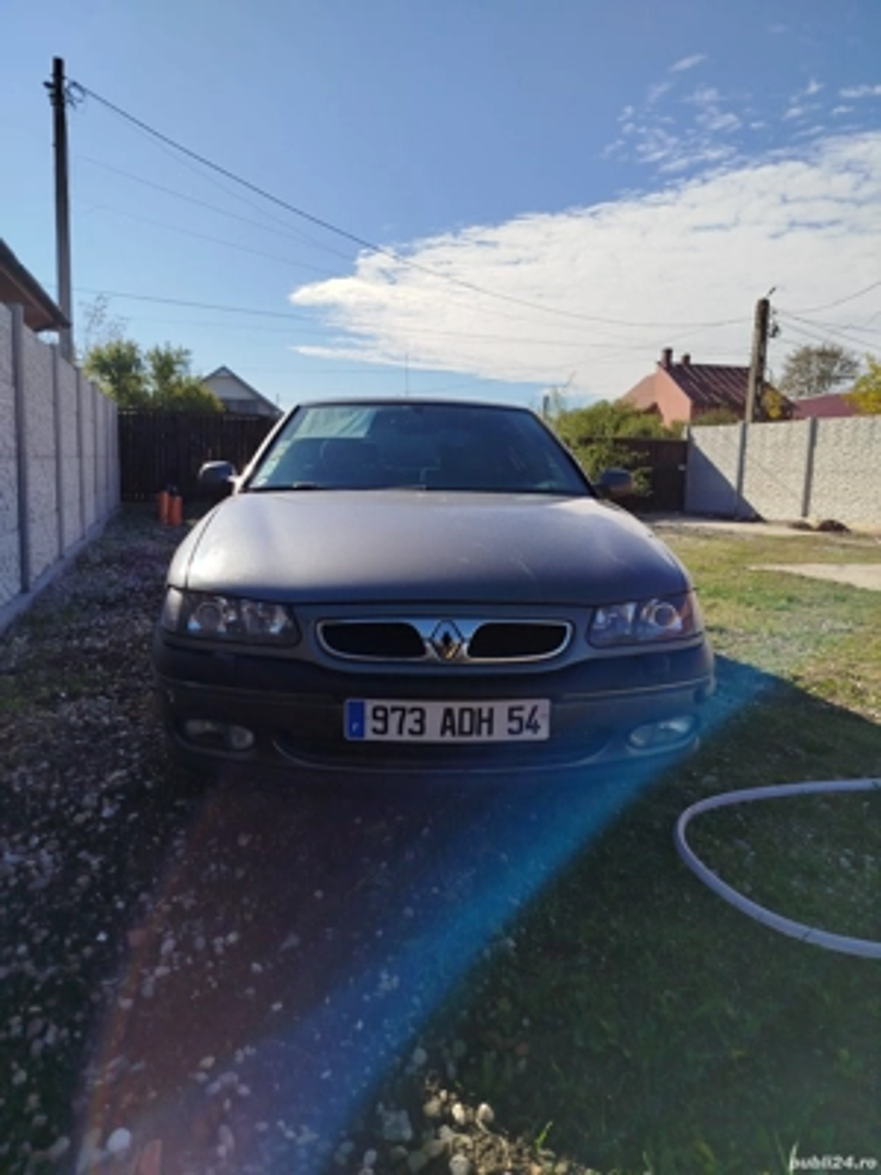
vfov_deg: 71.6
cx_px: 440
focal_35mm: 24
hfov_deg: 56.8
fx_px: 814
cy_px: 588
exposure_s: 1/1590
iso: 50
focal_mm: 5.31
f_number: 1.7
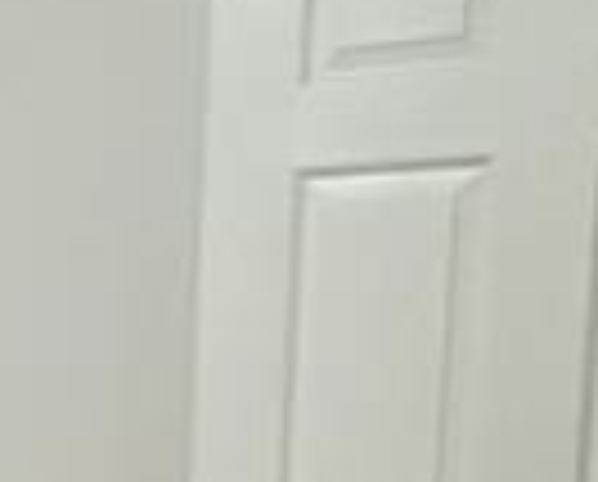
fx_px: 2182
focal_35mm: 123
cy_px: 689
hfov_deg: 11.7
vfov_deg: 12.1
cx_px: -967
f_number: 2.2
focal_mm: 2.22
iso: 320
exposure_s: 1/60
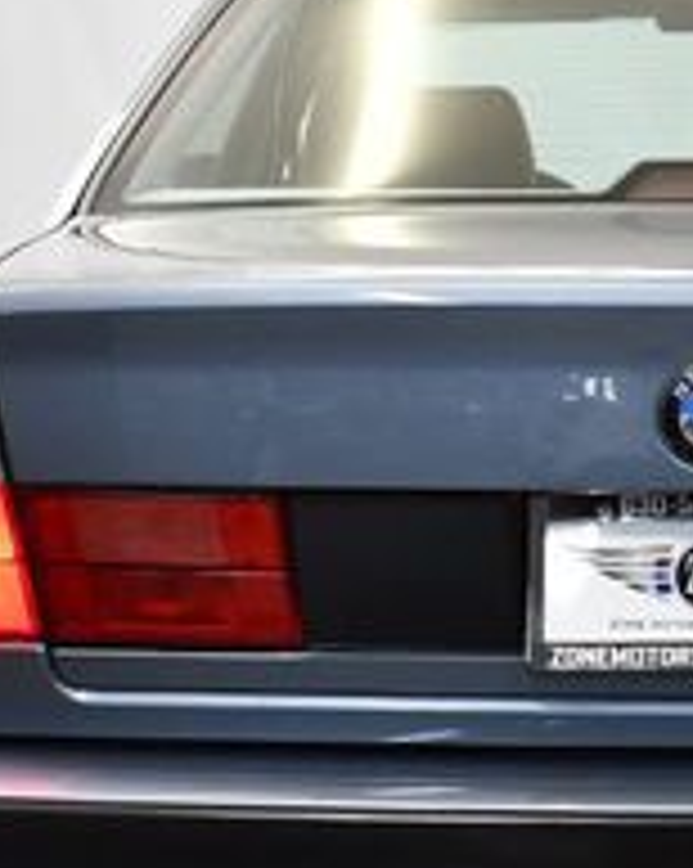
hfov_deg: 11.6
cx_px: 698
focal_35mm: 131
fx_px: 3364
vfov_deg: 14.7
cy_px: 430
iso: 800
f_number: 3.8
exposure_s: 1/125
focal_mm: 21
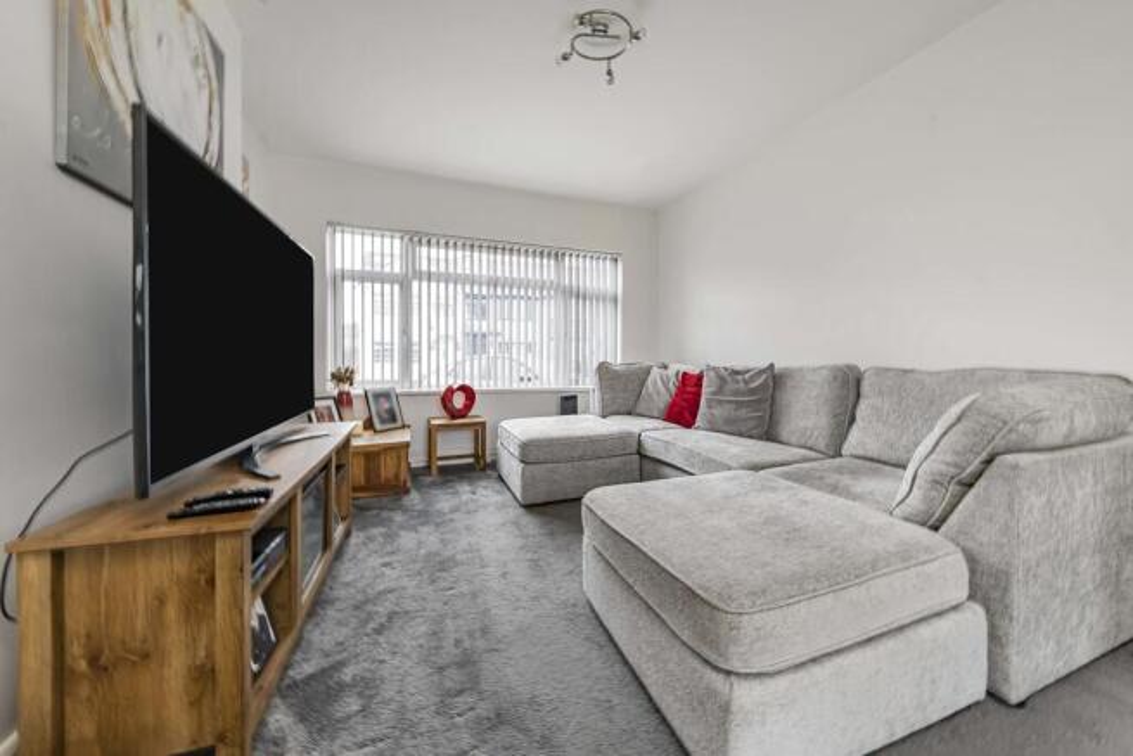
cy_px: 378
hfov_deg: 112.6
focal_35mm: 12
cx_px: 566
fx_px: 378
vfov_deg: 90.0
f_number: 9
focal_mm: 12
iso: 320
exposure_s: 1/2.5
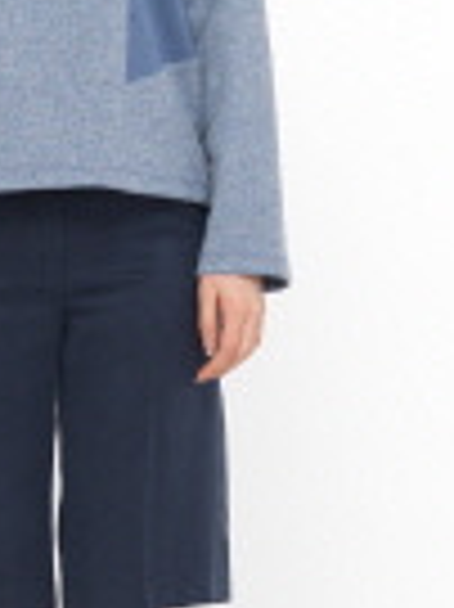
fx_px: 4834
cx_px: 76
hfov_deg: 5.4
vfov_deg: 7.1
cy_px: -54
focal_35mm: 276
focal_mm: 80
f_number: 9
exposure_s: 1/250
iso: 100
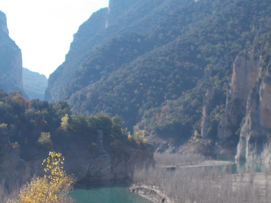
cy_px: 73
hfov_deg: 23.2
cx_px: 170
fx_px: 658
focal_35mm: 84
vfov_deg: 17.5
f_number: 9.8
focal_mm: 6.9
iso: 80
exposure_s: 1/100
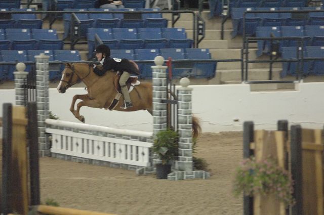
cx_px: 162
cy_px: 108
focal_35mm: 300
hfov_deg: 6.9
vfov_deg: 4.6
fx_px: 2697
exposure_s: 1/200
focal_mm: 200
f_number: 3
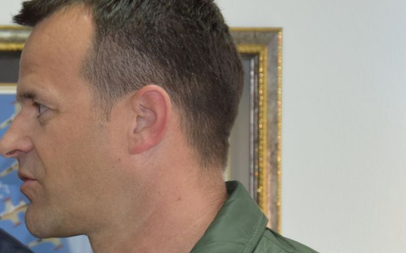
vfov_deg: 4.7
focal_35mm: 282
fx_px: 3123
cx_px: 64
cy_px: 161
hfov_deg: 7.4
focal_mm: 75
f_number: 5.3
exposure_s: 1/80
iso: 800
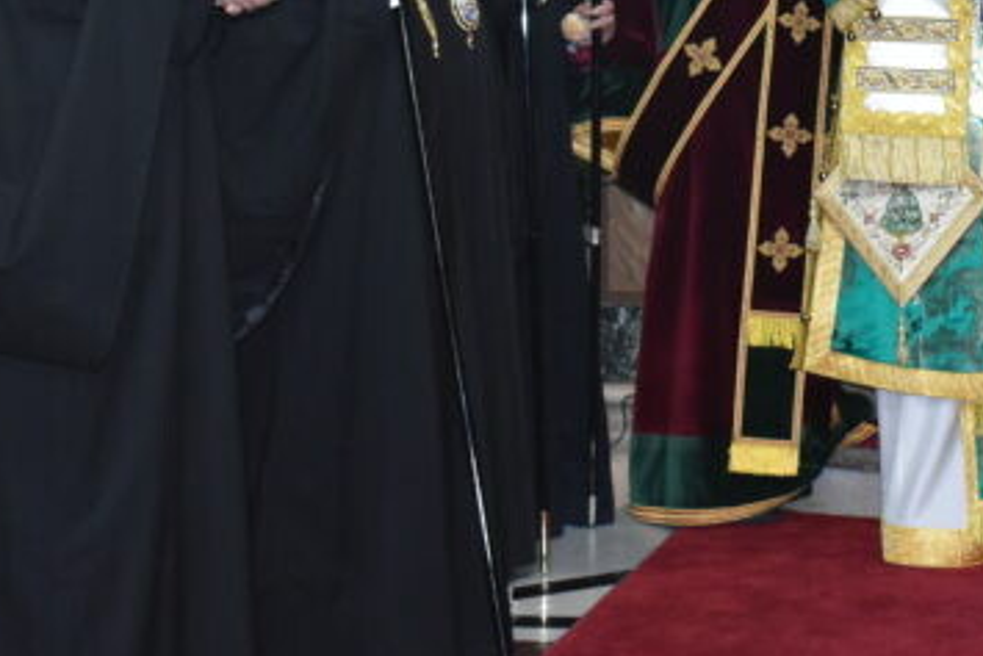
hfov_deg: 21.1
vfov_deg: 14.3
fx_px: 2570
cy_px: -3
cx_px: 930
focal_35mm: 94
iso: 1800
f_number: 4.2
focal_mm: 29
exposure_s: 1/60
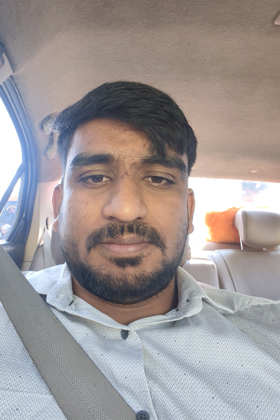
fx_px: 268
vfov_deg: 76.1
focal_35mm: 23
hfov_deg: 54.9
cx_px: 123
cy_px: 211
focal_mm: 2.68
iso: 505
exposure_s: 1/50
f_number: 2.2
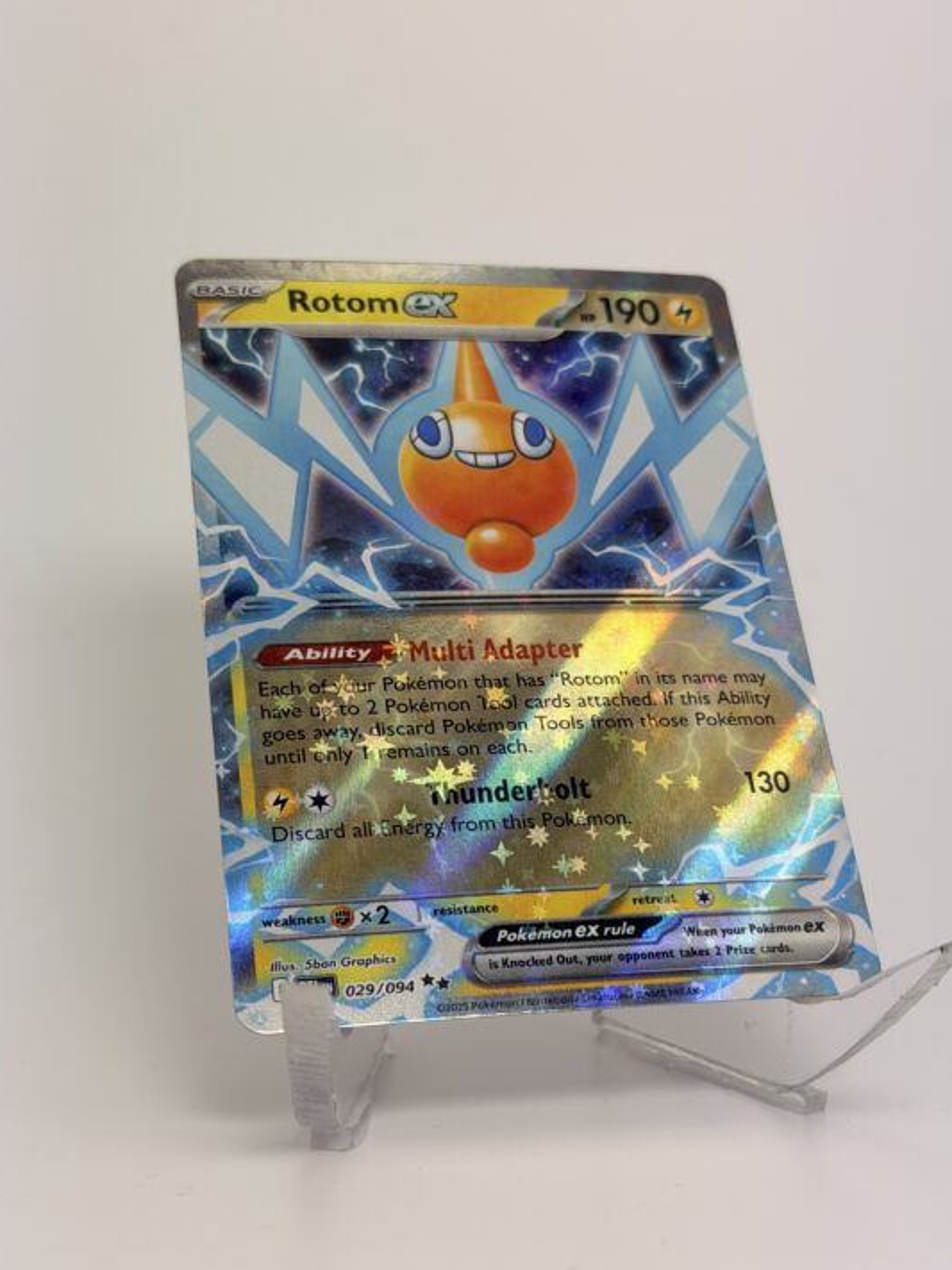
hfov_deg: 27.0
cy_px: 702
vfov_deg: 35.5
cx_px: 525
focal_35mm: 54
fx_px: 1981
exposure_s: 1/917
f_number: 1.78
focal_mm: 6.76
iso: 64
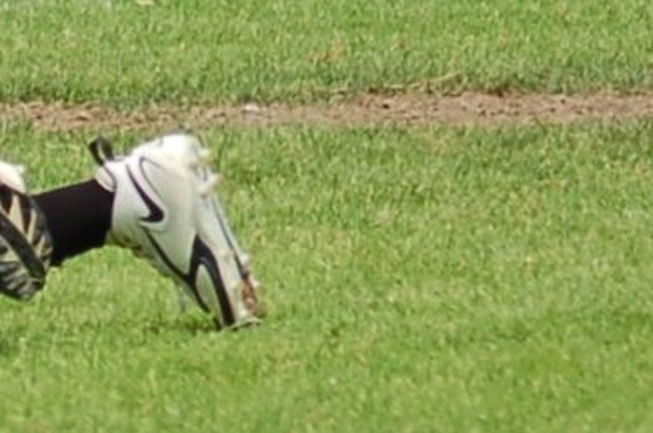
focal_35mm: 1059
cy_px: 236
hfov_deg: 1.9
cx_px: -358
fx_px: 19176
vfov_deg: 1.3
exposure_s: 1/1250
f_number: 4.5
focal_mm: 120
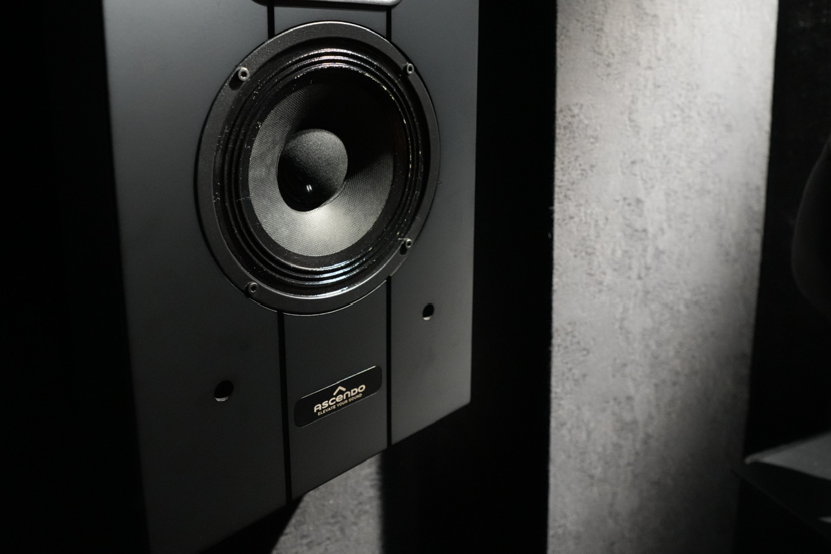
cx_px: 464
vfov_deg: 45.4
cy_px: 165
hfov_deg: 65.3
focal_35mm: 28
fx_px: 646
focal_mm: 16
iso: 4000
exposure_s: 1/30
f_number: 2.8
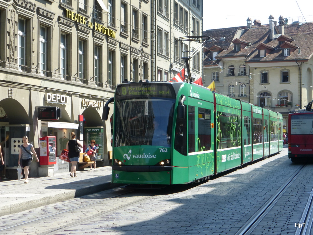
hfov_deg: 26.3
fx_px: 669
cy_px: 118
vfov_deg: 19.9
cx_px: 156
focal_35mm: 74
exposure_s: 1/250
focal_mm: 12.5
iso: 125
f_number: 5
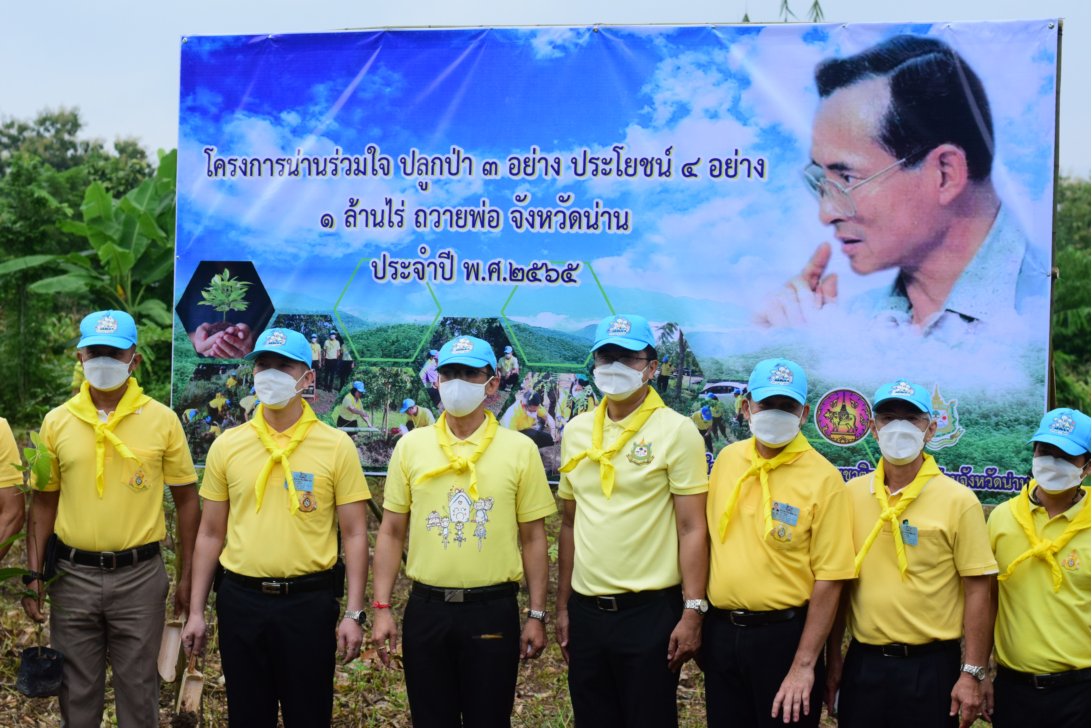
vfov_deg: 18.2
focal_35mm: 75
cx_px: 546
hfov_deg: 27.0
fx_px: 2273
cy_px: 364
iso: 1250
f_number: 5.6
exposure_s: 1/2500
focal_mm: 50
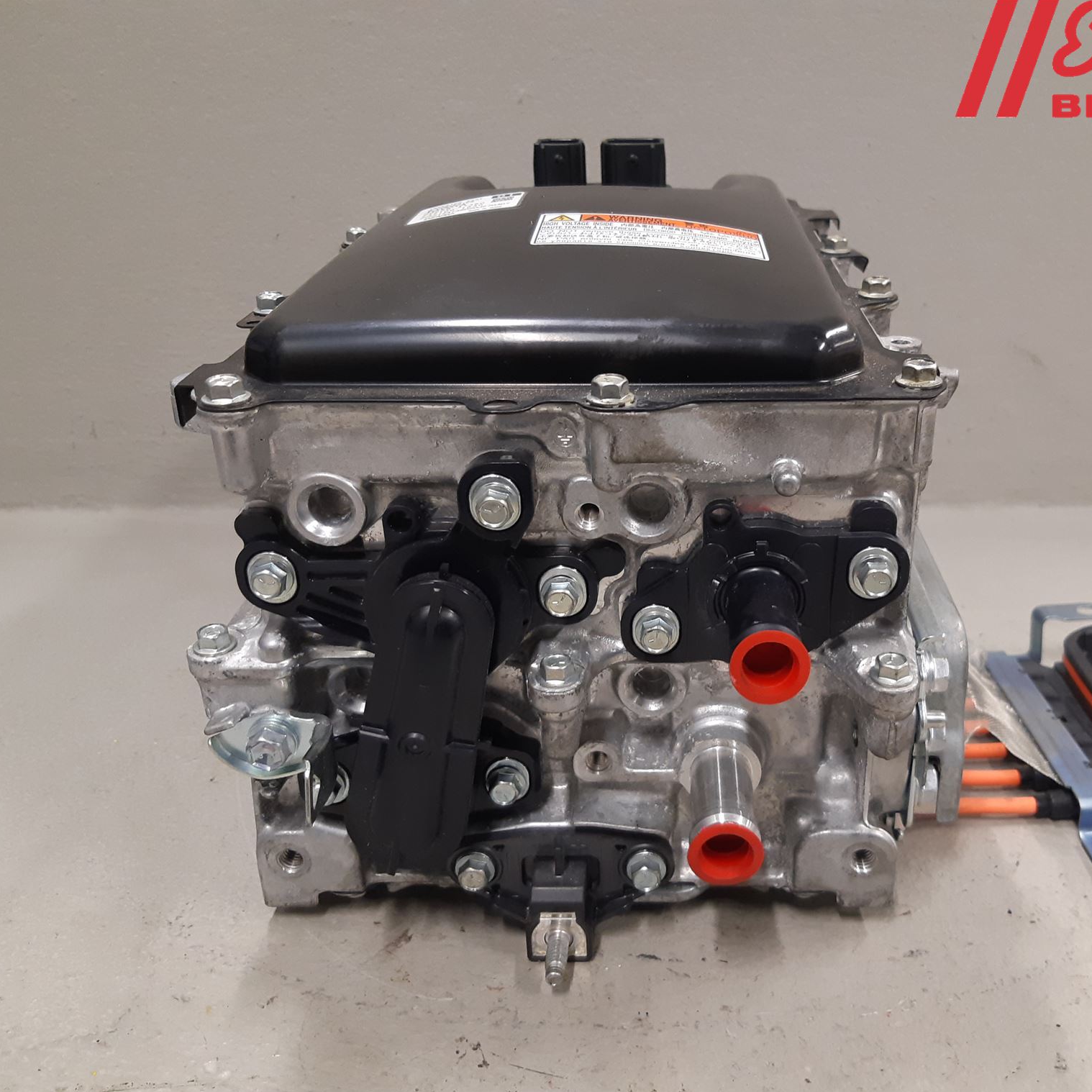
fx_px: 1106
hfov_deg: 52.1
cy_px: 548
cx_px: 660
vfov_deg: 52.5
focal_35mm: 31
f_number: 1.7
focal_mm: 3.93
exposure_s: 1/50
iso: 160
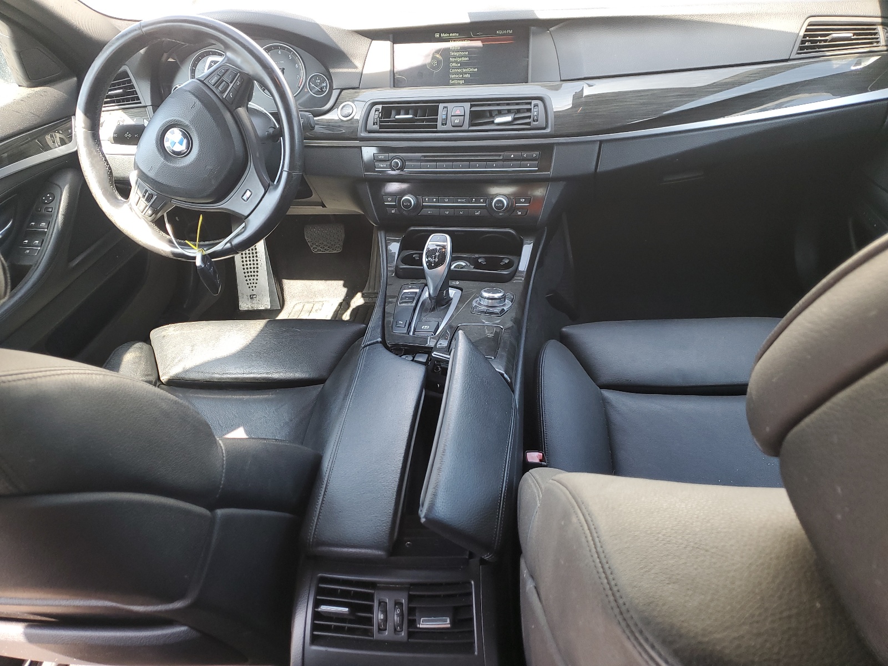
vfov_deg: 53.1
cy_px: 333
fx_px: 667
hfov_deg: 67.3
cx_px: 444
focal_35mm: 26
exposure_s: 1/120
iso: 71
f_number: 1.5
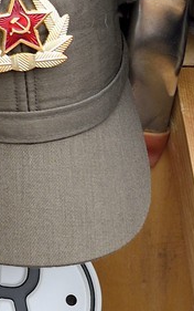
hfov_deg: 4.6
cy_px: -108
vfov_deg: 7.9
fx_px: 2205
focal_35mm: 261
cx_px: -596
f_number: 5.6
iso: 400
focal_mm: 45
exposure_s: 1/250
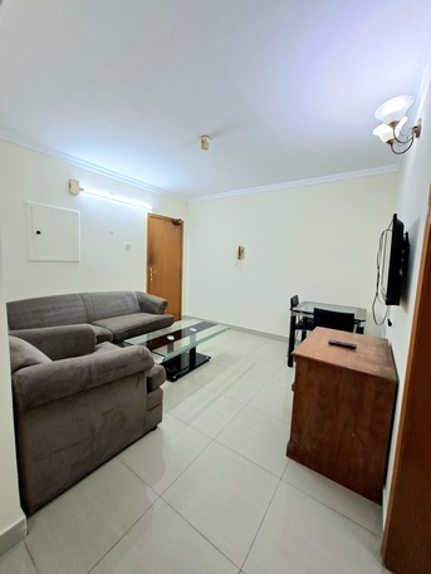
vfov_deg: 106.2
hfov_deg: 89.9
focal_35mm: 13
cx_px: 216
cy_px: 287
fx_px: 216
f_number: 2.2
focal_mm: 1.74
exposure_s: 1/30
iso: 160
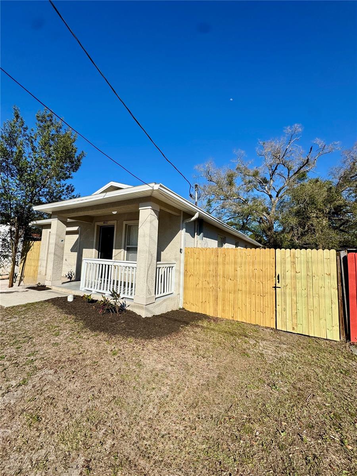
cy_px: 238
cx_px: 178
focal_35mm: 14
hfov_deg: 85.7
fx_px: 193
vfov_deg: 102.1
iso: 50
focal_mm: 2.22
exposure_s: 1/3906
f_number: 2.2
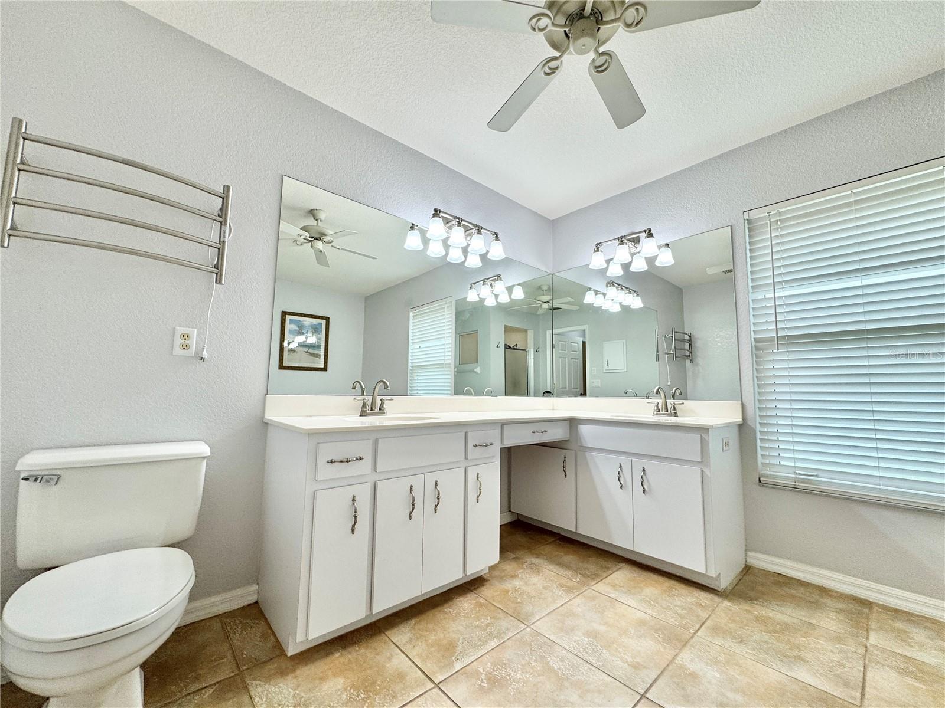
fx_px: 382
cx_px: 472
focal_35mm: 14
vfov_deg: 85.7
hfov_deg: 102.1
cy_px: 354
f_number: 2.2
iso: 100
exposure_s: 1/120
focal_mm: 2.22
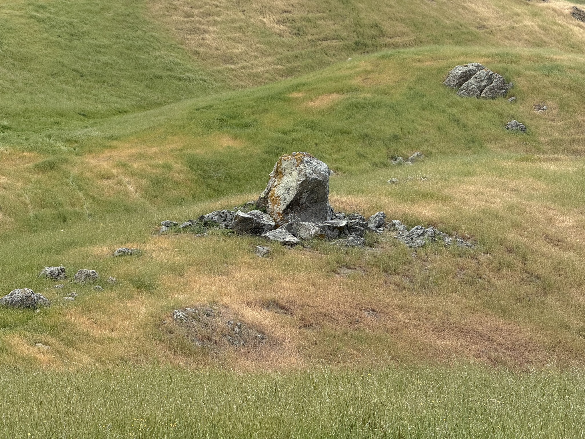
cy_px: 220
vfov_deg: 12.3
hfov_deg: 16.4
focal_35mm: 120
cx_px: 292
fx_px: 2028
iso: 50
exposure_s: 1/802
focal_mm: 15.66
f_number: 2.8
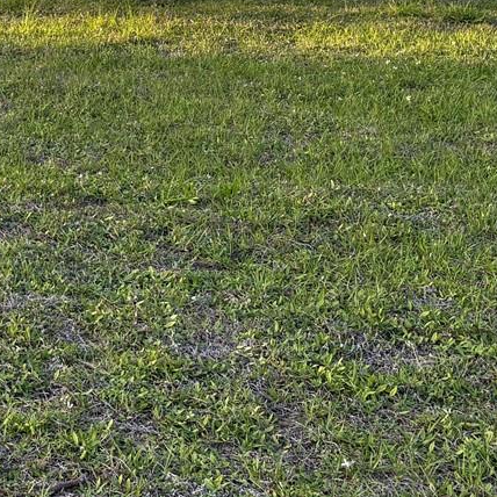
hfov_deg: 18.7
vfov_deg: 19.1
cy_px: -91
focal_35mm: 86
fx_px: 1397
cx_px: -160
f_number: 1.6
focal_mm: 5.96
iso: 50
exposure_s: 1/641
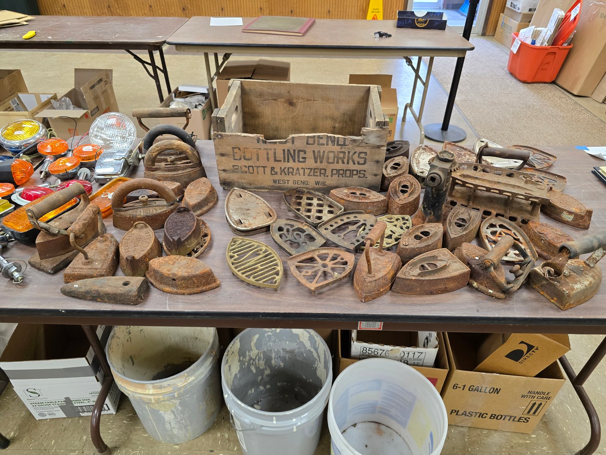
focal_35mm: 23
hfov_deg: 73.9
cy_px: 228
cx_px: 303
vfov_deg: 58.9
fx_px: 403
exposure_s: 1/120
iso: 500
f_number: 1.7
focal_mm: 6.3
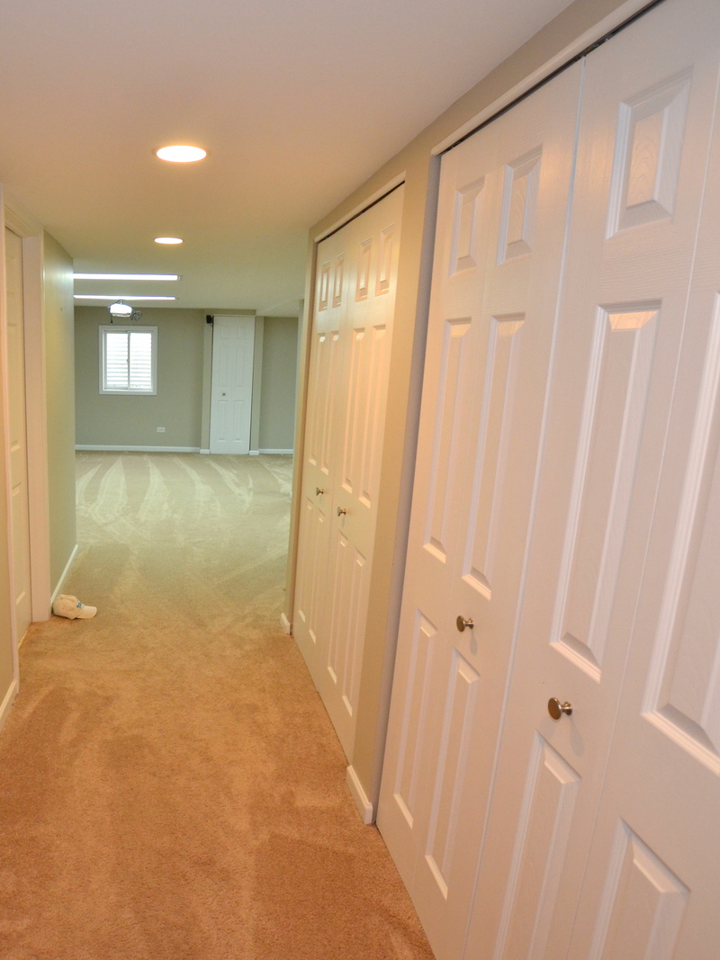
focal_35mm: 22
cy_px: 475
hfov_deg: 57.7
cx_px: 172
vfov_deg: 76.4
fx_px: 610
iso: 800
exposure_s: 1/60
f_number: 4
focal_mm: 10
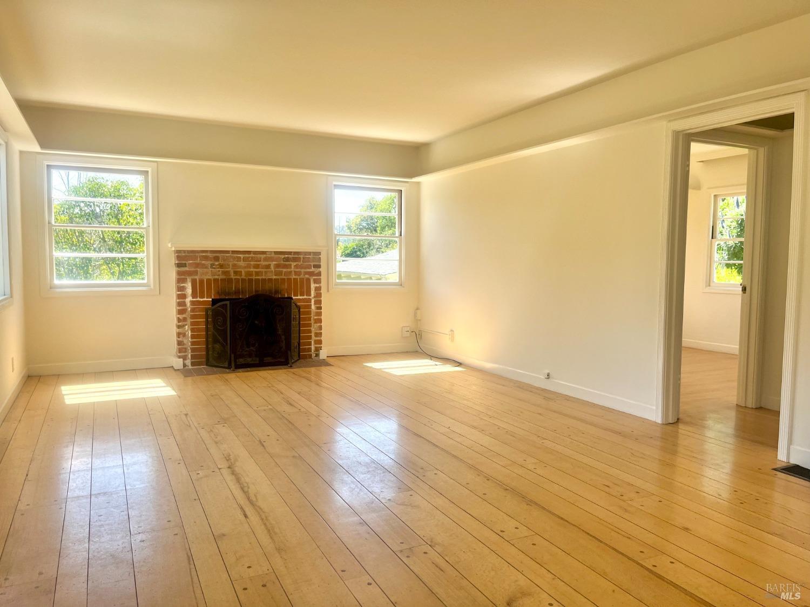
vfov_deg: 53.1
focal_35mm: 26
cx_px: 405
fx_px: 608
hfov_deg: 67.3
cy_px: 304
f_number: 1.6
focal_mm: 5.1
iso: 50
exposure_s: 1/508
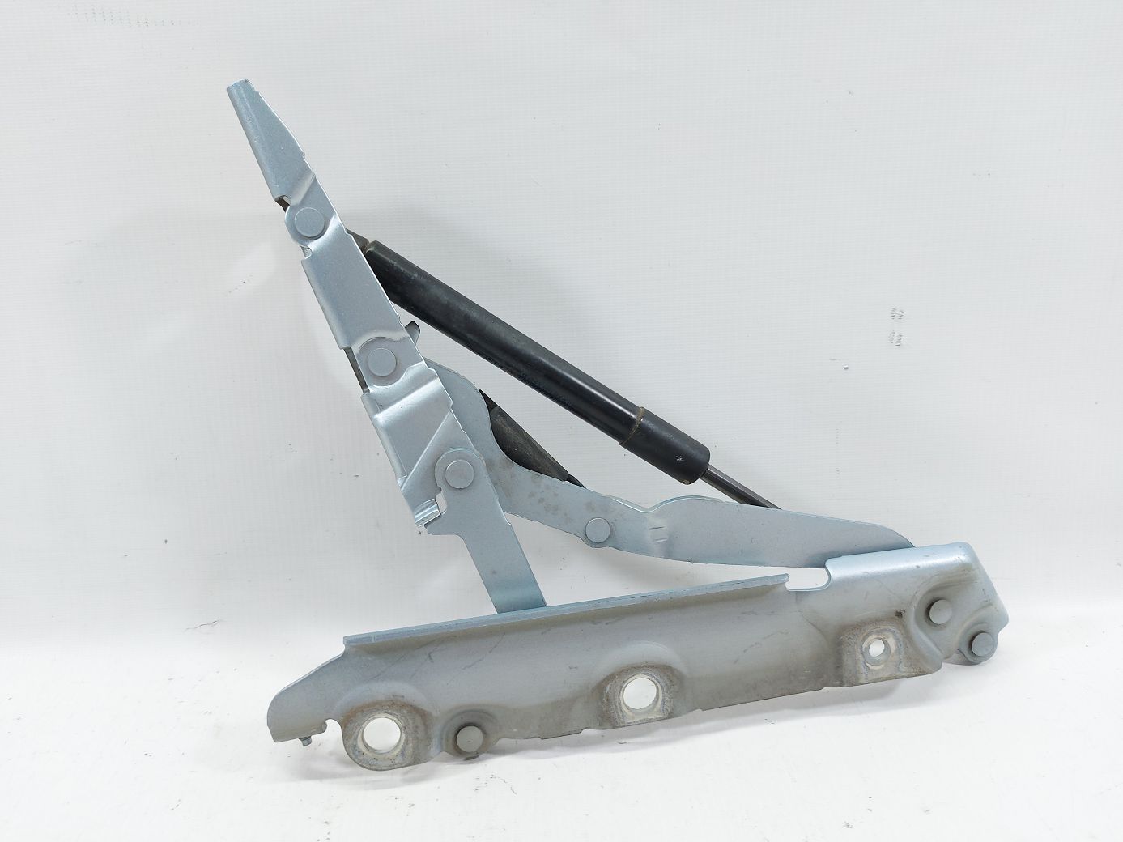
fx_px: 779
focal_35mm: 24
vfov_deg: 56.8
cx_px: 562
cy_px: 421
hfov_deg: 71.6
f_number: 1.8
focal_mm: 5.23
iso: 64
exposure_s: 1/50
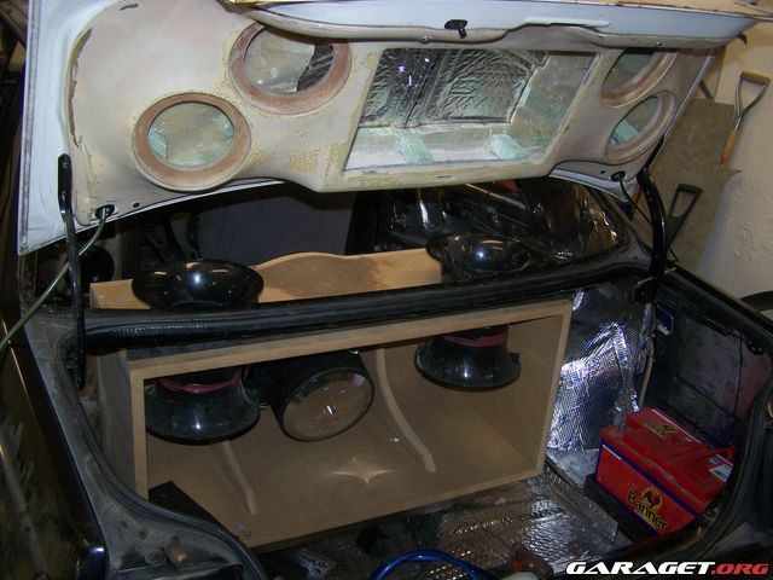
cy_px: 290
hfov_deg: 49.0
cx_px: 386
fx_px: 849
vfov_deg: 37.7
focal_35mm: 38
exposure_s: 1/60
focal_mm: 6.3
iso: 80
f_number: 2.8
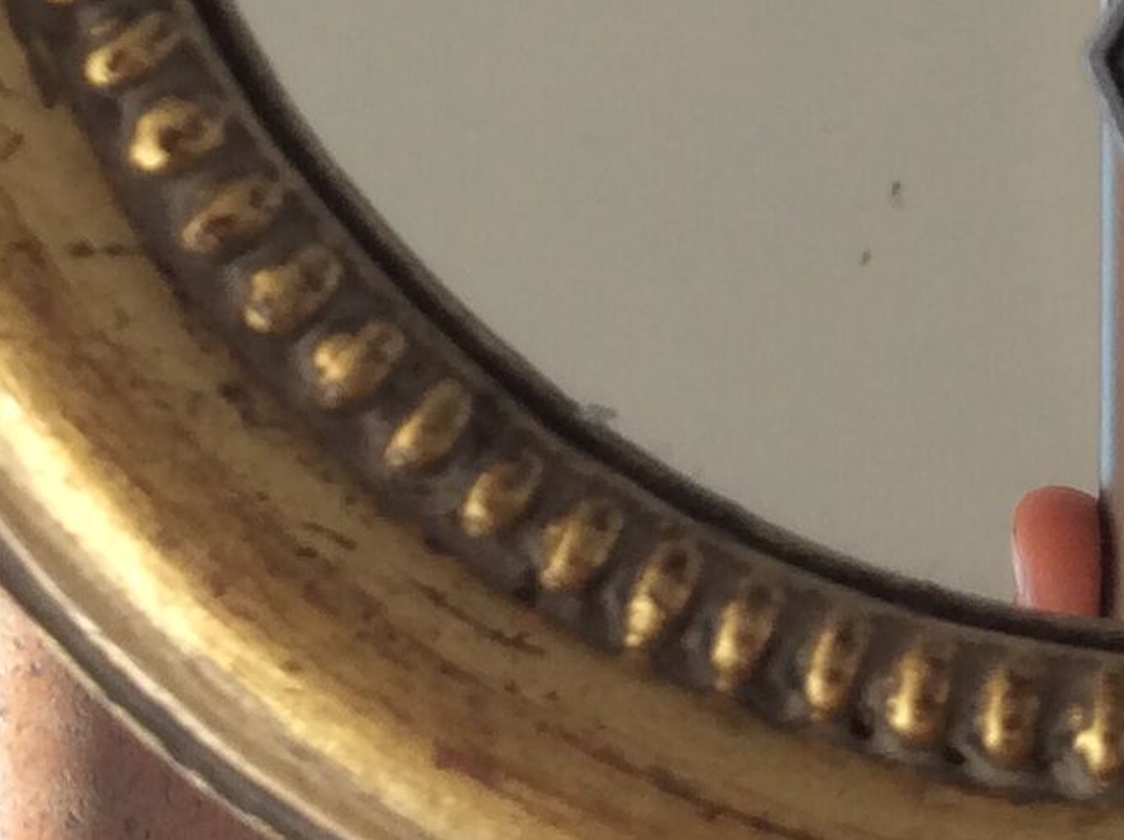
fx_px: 4118
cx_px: 1272
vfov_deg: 11.1
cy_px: -522
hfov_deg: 15.1
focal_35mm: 127
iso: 32
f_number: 2.4
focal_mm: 3.3
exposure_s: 1/314
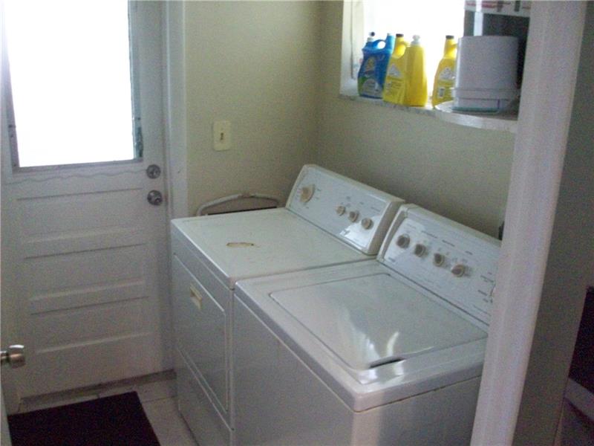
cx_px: 297
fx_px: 583
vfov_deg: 41.8
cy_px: 223
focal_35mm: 34
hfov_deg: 54.0
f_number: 2.8
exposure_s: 1/64
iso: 415
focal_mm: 5.7
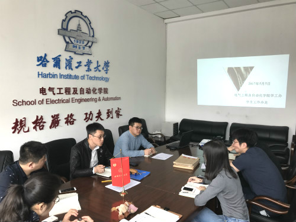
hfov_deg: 63.4
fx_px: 239
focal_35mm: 28
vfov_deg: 49.7
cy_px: 111
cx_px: 148
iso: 25
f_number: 1.8
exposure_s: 1/50
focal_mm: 3.99
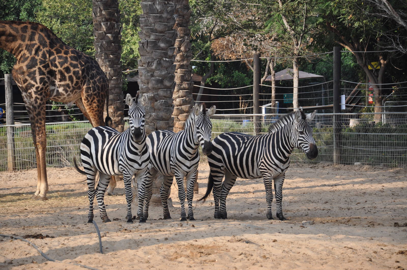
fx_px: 1779
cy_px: 135
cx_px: 204
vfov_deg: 8.7
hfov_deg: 13.1
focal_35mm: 158
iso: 280
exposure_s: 1/500
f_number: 5.6
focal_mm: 105
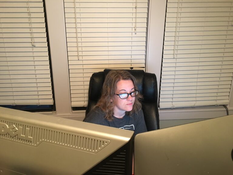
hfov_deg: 61.7
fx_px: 195
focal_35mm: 29
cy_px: 88
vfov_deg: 48.2
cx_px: 116
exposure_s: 1/10
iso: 80
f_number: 2.2
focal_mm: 4.15
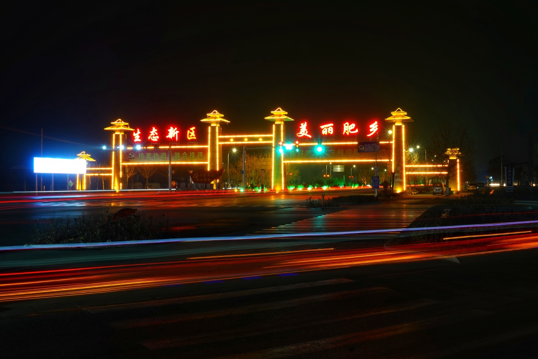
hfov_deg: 46.4
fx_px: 628
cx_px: 269
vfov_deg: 31.9
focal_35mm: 42
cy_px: 180
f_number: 11
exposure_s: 96
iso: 80
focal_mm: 15.31
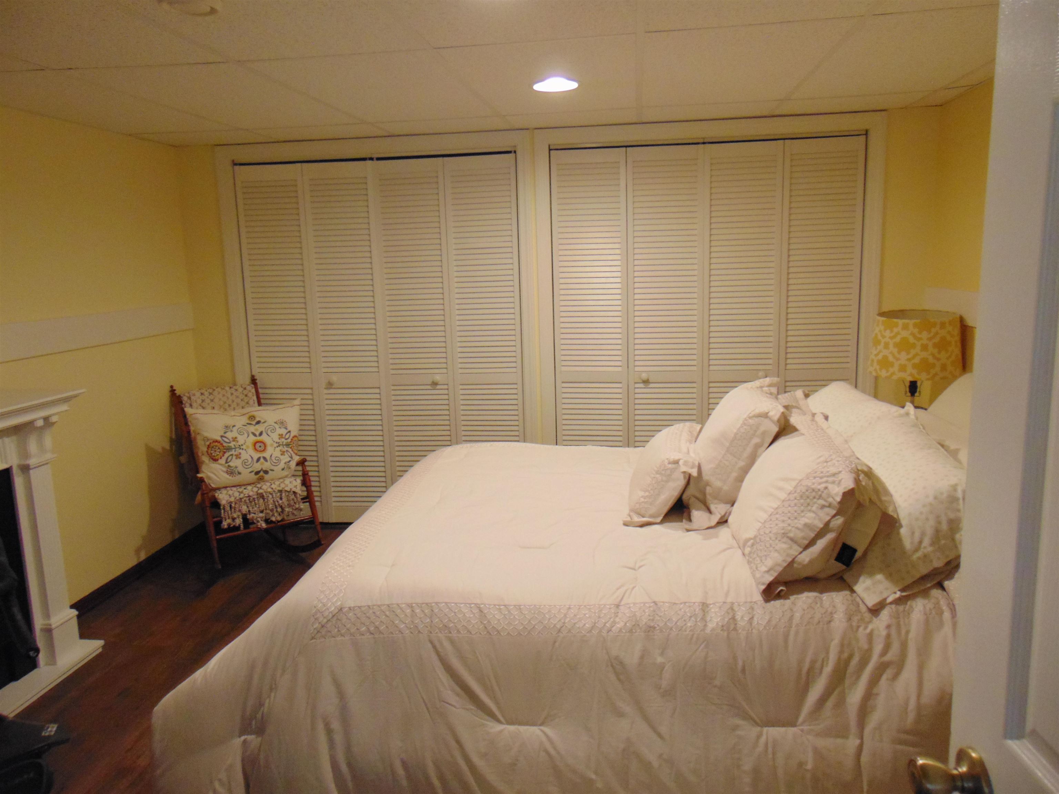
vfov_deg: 54.9
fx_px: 765
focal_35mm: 25
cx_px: 530
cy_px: 397
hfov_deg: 69.4
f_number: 3
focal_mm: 4.5
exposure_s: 1/30
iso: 320
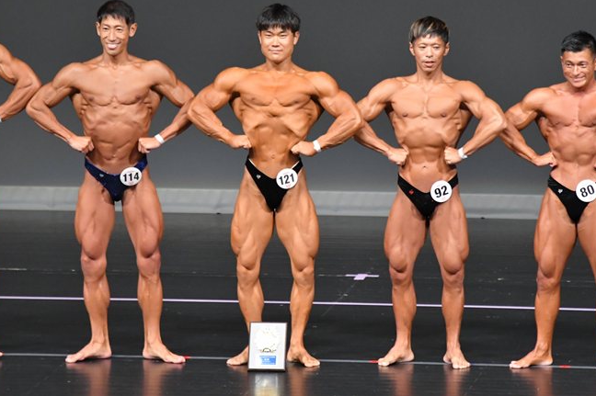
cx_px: 317
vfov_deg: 3.6
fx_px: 6237
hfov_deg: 5.5
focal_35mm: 377
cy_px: 161
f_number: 5.6
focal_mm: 210
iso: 5000
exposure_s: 1/400
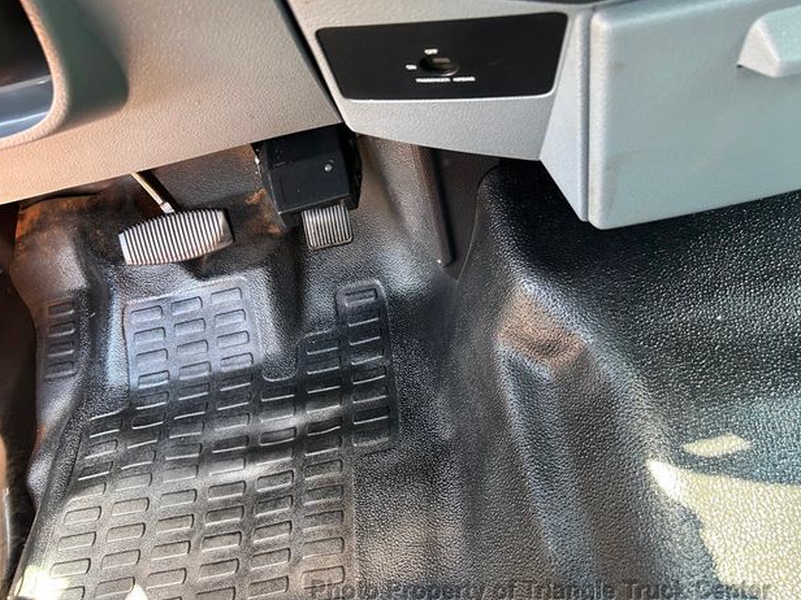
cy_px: 306
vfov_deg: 51.4
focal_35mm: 27
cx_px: 399
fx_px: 625
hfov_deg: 65.3
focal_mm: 5.7
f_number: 1.5
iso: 125
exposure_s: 1/75
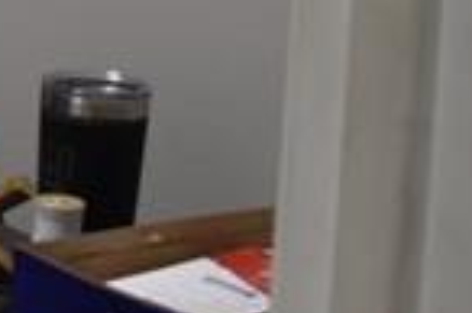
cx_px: -1135
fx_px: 2750
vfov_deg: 6.4
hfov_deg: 7.9
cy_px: -194
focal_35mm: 210
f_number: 4
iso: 560
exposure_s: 1/60
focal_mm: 20
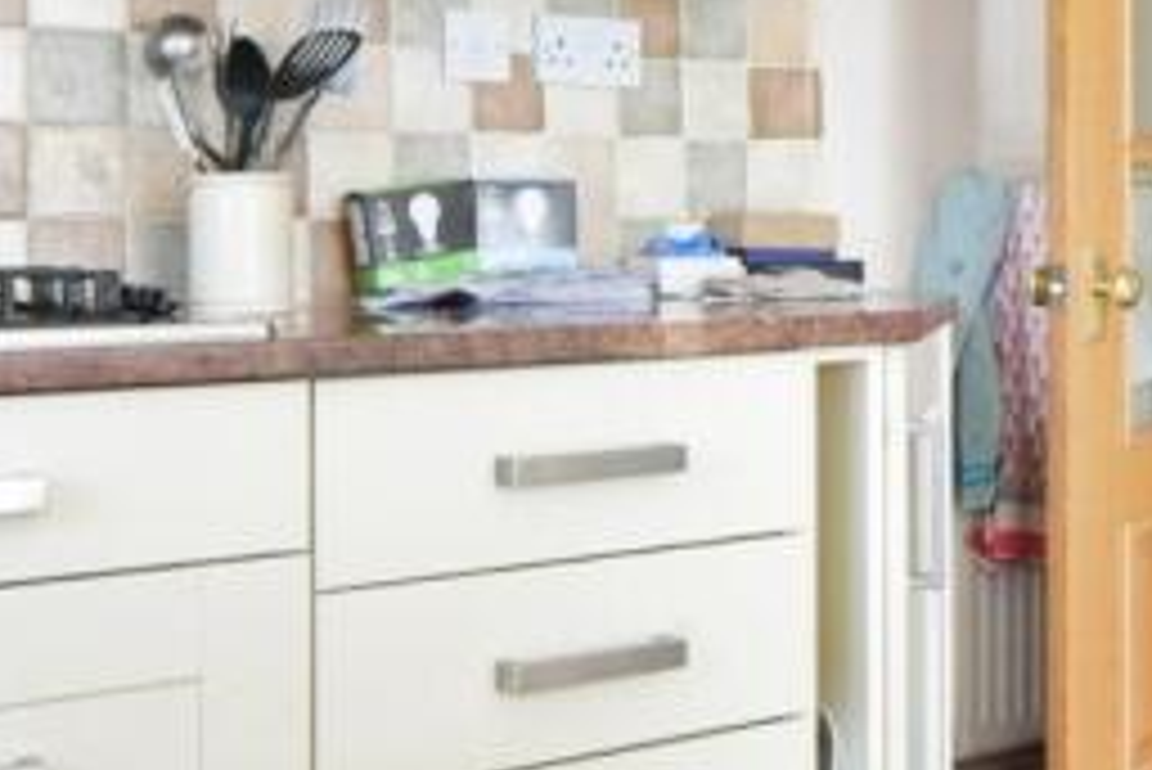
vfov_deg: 24.2
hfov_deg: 35.3
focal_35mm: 56
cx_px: 747
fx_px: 1793
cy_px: 297
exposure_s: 1/25
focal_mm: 14
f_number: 13
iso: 6400
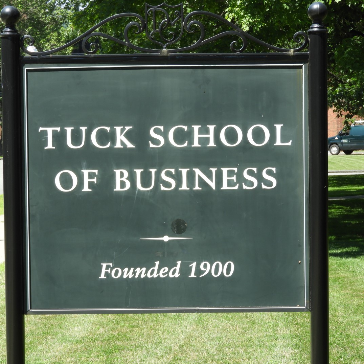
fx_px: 1618
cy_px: 182
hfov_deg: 12.8
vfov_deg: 12.8
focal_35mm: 136
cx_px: 168
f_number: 5
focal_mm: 20.6
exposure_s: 1/200
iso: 100
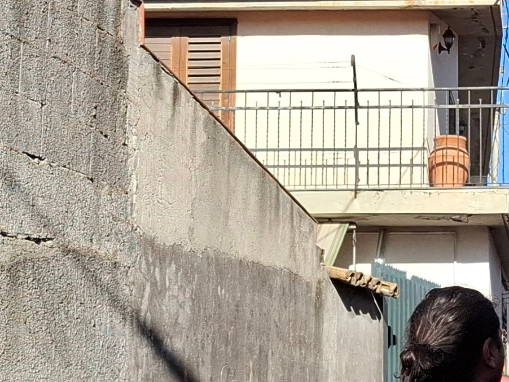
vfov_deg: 14.2
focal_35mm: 104
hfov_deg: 18.3
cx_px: 543
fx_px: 1530
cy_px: 210
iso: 50
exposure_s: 1/1949
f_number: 1.8
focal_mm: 5.54
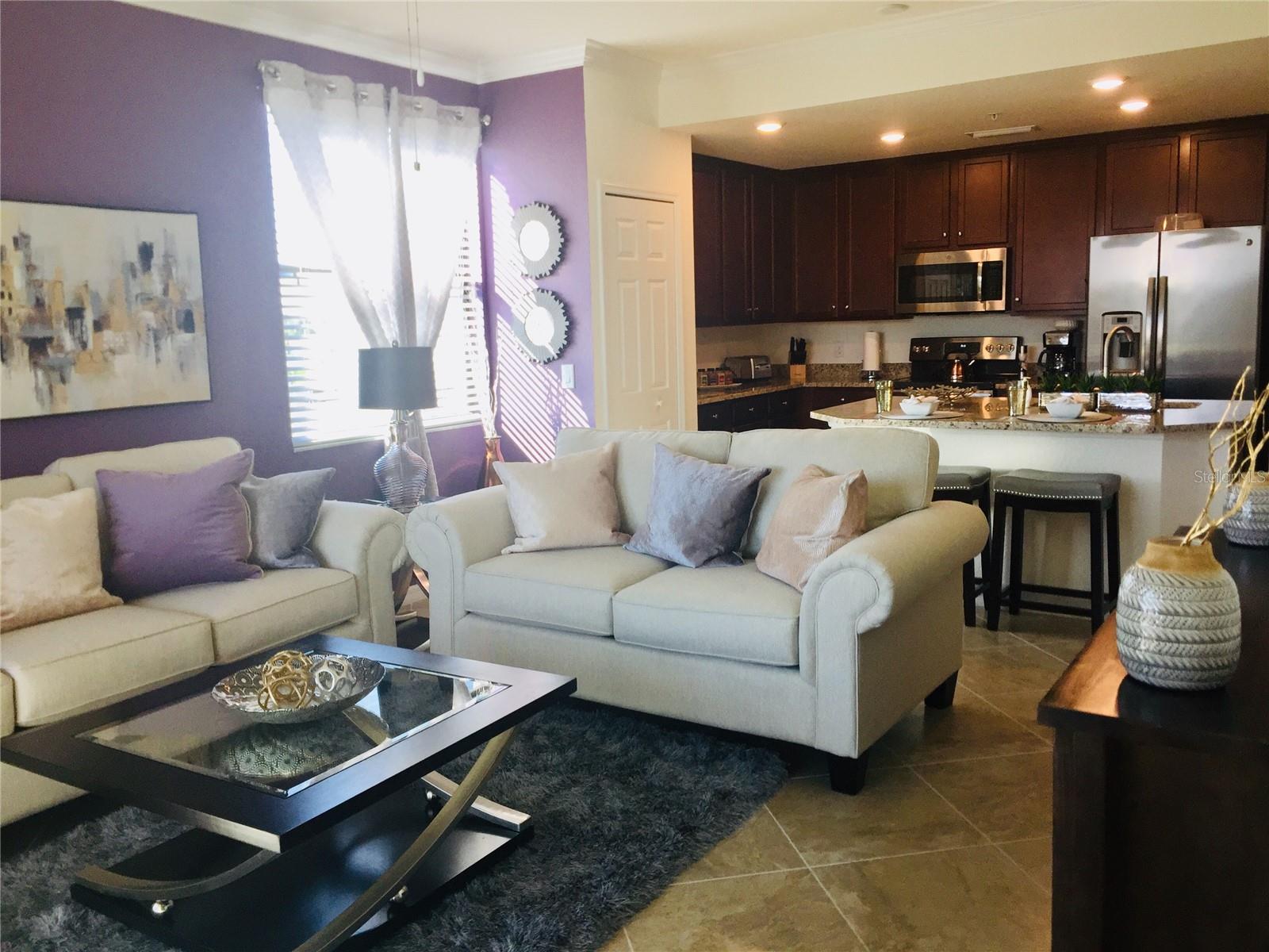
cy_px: 476
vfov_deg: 48.2
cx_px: 634
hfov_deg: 61.7
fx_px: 1063
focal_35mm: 29
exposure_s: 1/120
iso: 50
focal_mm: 4.15
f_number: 2.2
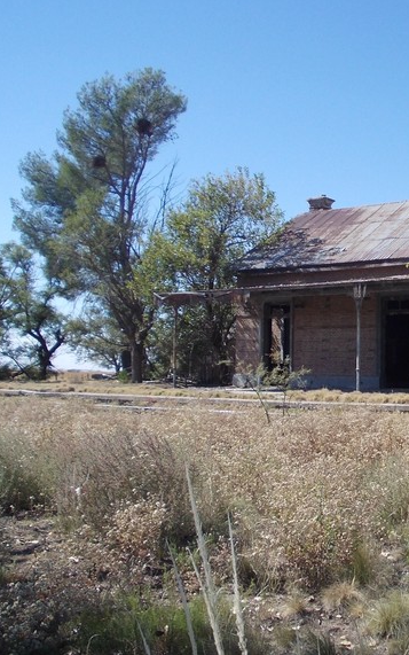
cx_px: 378
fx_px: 963
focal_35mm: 54
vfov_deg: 37.5
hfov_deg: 23.3
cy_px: 327
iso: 80
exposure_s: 1/200
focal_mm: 5.3
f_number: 6.2
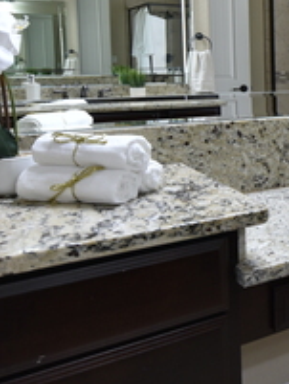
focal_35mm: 49
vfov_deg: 38.3
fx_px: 545
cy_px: 119
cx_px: 410
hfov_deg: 24.5
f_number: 4.5
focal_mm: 16
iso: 400
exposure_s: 1/60
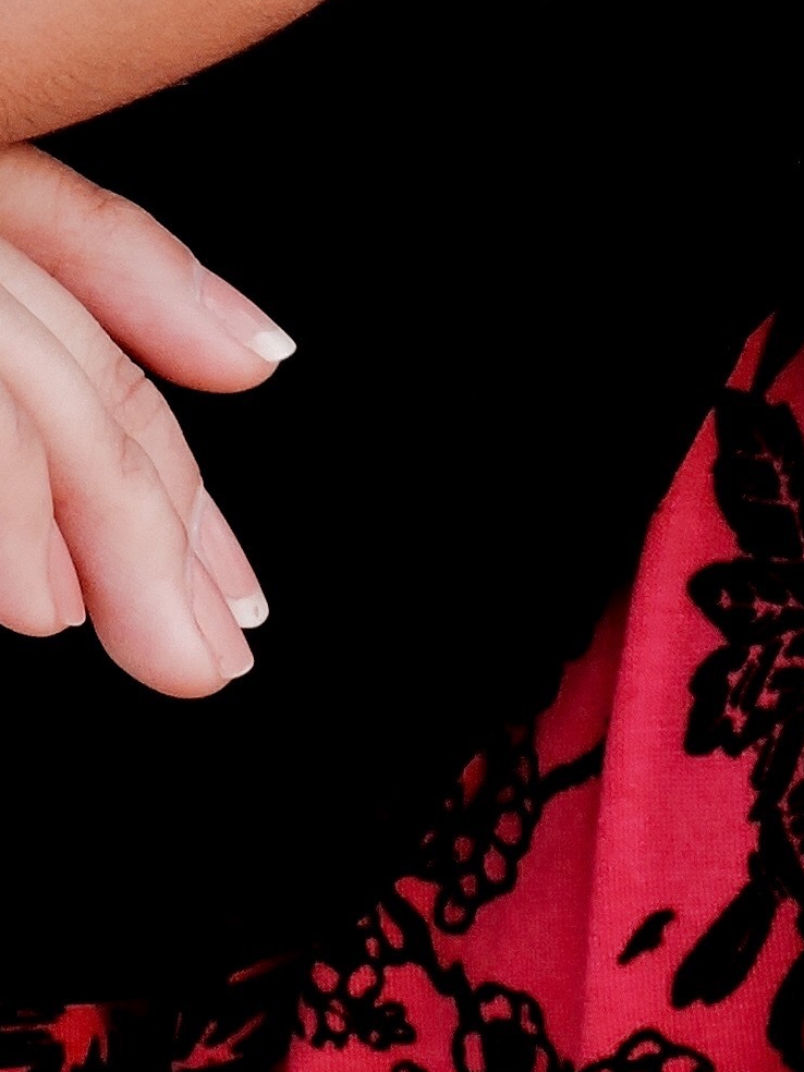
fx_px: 6813
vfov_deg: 8.8
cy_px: -378
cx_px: -141
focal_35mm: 220
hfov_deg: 6.7
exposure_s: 1/80
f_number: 3.5
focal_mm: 8.4
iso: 100
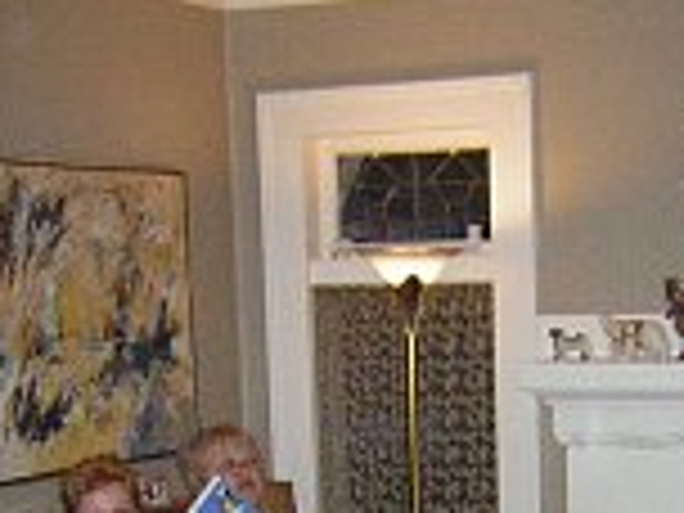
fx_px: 1877
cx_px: 572
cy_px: 670
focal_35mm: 95
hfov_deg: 20.4
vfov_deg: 14.9
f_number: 2.6
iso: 200
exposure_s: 1/60.1
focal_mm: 4.7
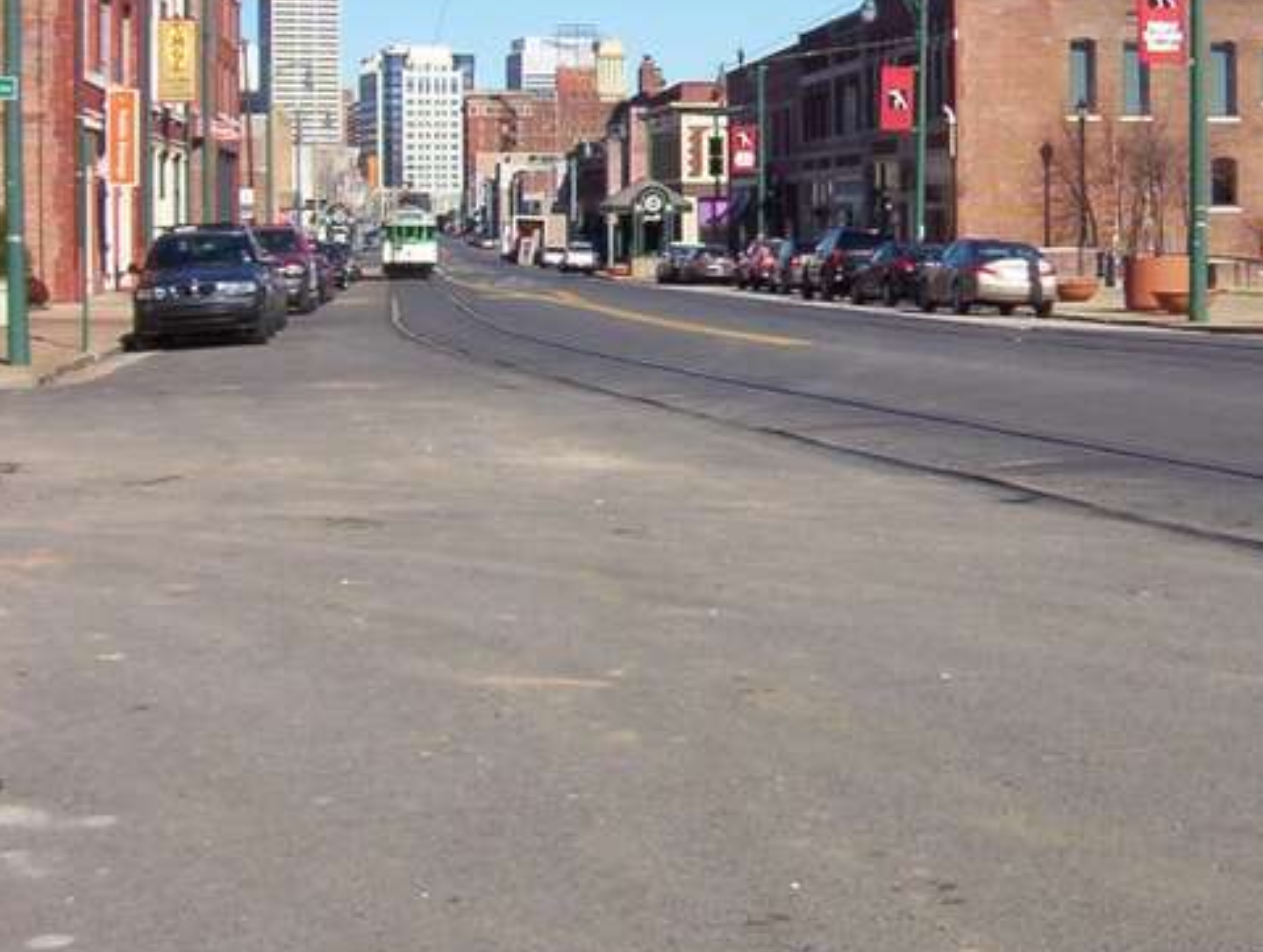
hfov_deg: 31.9
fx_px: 2194
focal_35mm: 60
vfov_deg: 24.2
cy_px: 221
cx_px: 831
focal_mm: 5.54
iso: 100
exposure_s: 1/941
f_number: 5.24
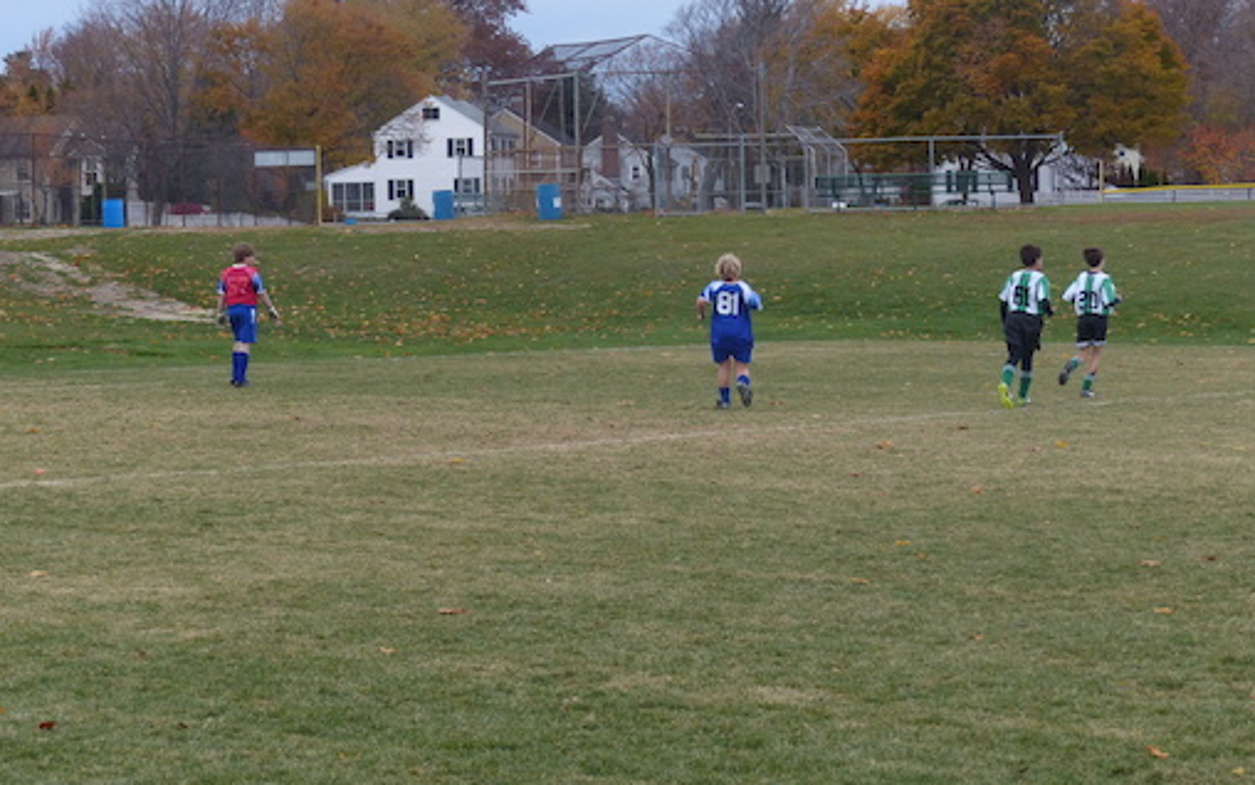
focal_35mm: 99
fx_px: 3388
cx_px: 599
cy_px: 299
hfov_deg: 21.0
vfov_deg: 13.2
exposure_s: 1/500
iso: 250
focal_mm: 16
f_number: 2.8
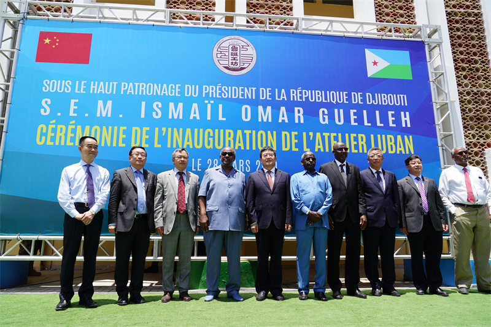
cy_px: 164
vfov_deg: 53.1
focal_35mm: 24
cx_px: 246
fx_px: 327
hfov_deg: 73.8
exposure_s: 1/200
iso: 100
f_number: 7.1
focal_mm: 24
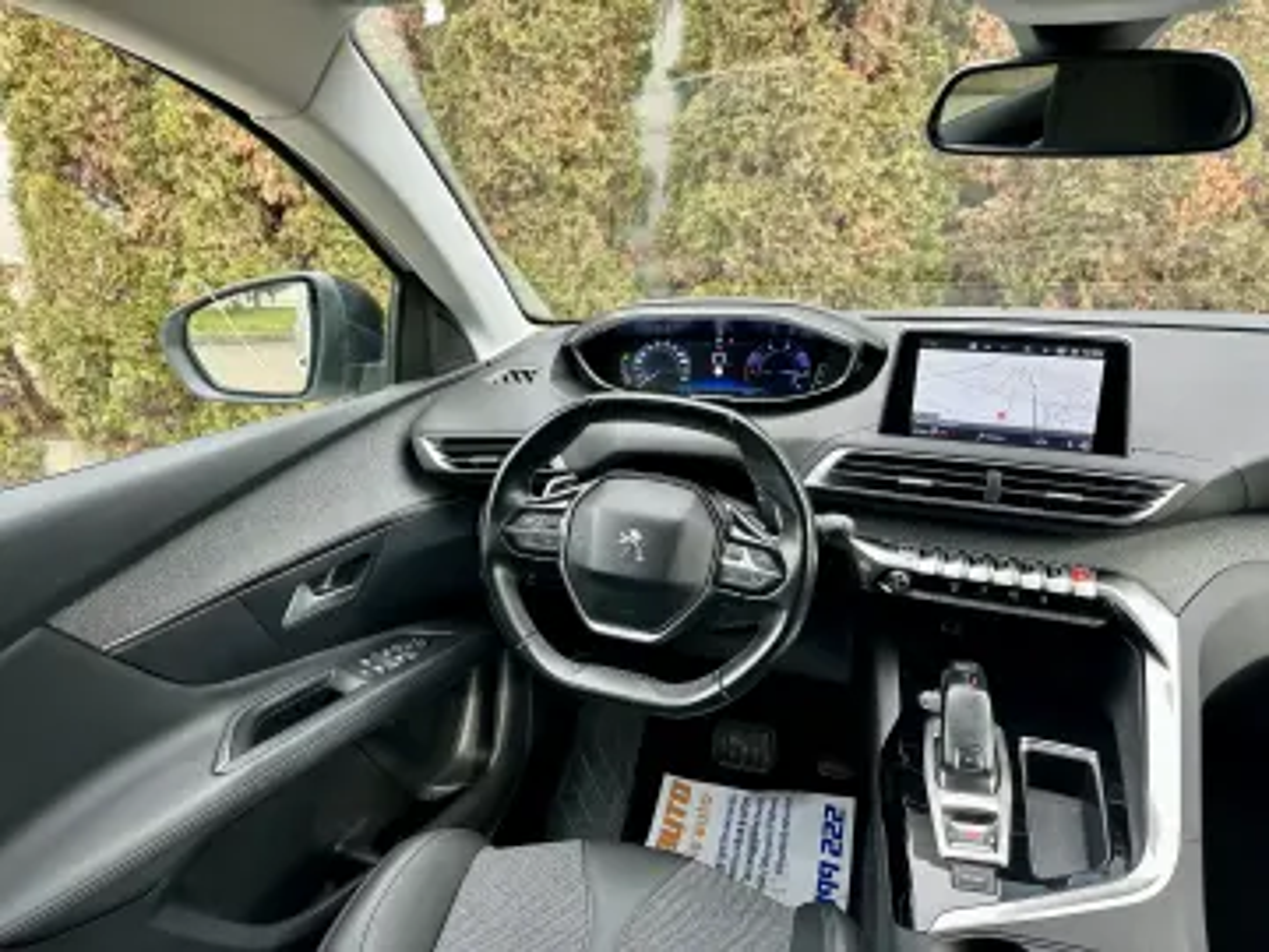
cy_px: 476
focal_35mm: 24
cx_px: 634
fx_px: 880
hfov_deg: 71.6
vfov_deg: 56.8
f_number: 1.78
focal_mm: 6.86
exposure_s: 1/121
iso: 80
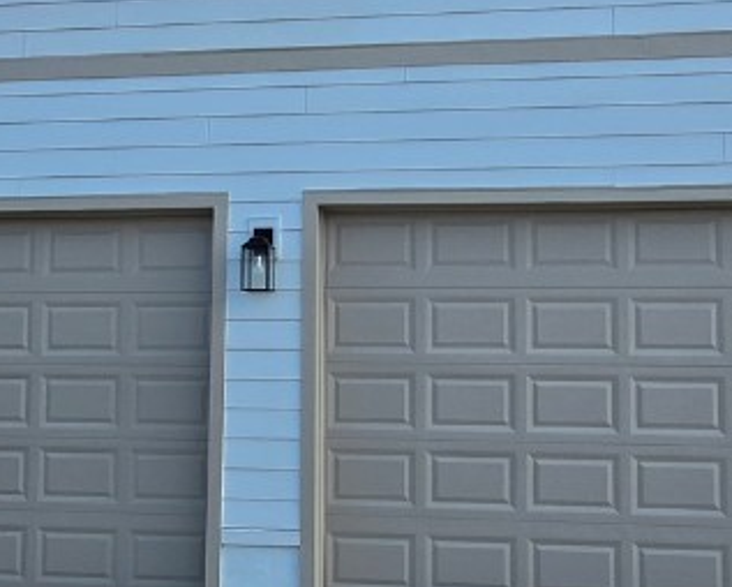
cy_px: 280
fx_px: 889
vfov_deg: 36.5
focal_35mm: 41
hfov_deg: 44.8
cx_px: 379
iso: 50
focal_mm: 2.2
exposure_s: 1/1354
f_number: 2.2
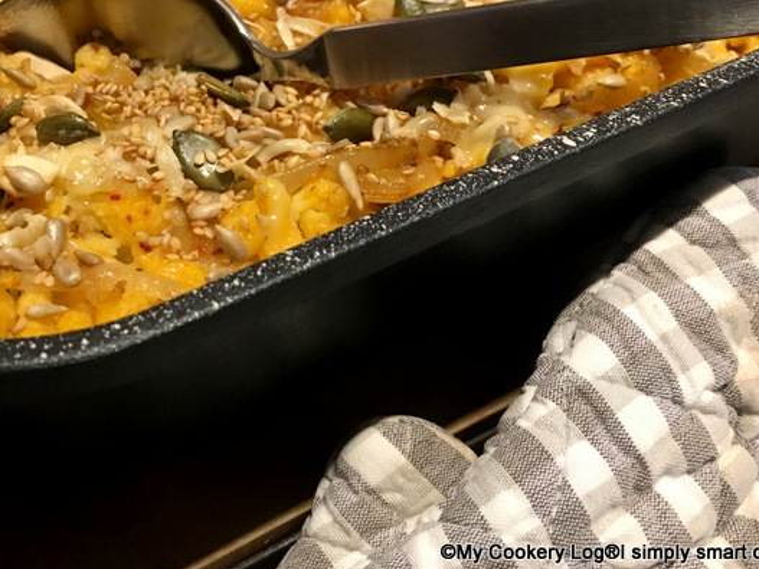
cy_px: 156
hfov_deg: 42.6
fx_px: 965
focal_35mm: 44
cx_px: 277
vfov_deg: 32.4
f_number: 2.2
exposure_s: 1/20
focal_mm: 4.15
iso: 160
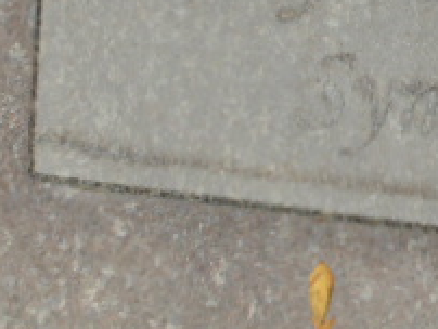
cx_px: 518
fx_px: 1964
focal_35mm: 155
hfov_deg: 12.4
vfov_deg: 9.3
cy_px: -182
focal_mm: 8.9
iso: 100
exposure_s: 1/160
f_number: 4.8
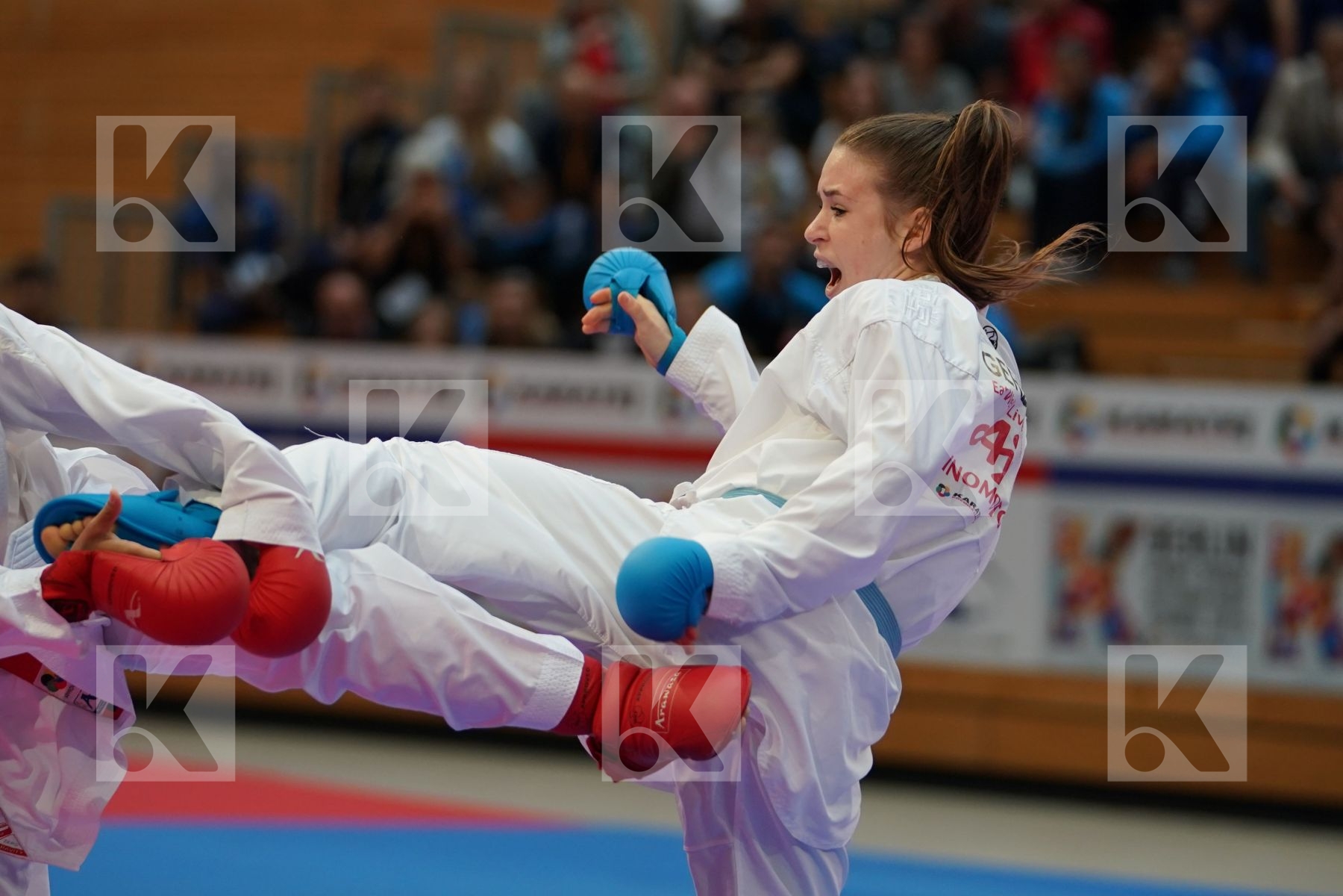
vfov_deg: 6.9
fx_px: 7386
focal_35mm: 198
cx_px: 672
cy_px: 448
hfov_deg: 10.4
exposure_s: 1/1000
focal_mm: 132
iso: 1250
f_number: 2.8
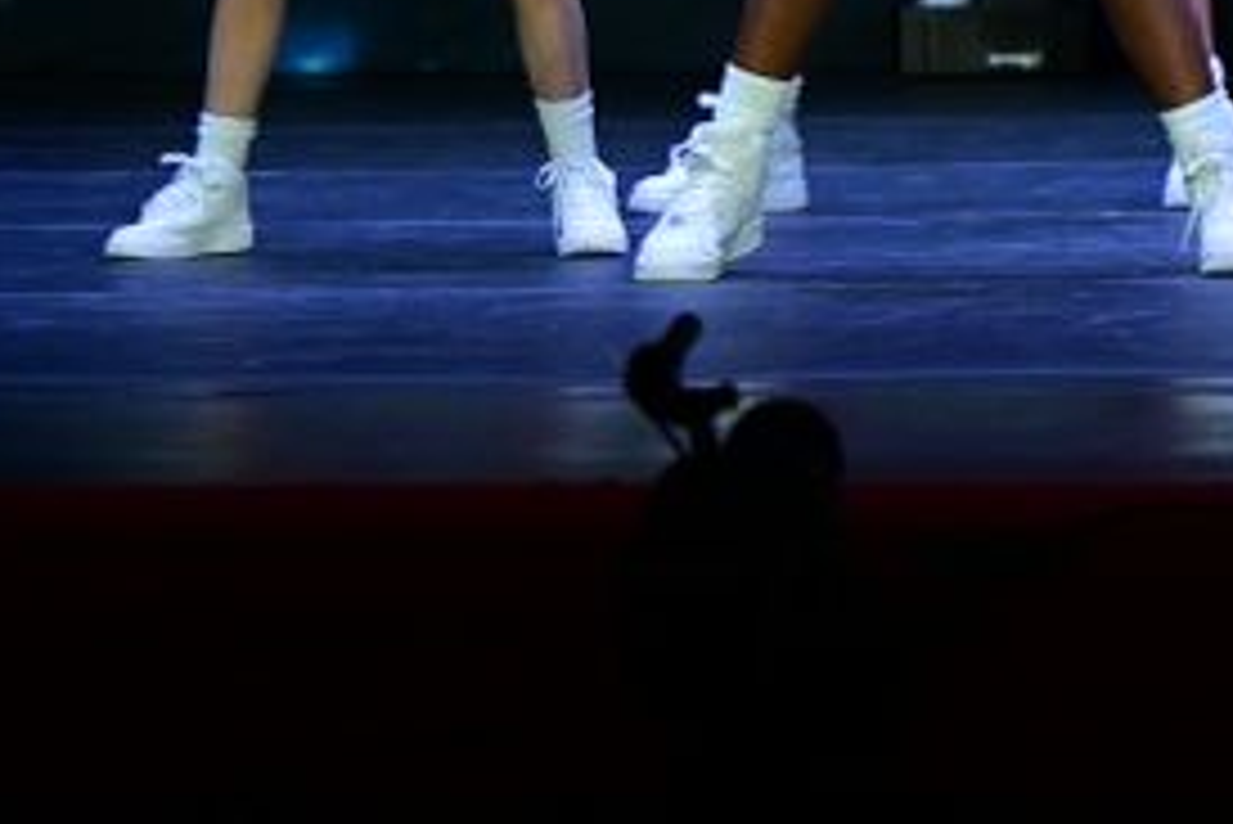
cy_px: -696
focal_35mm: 269
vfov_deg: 5.0
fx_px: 9218
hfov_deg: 7.4
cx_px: 2178
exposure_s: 1/1000
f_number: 3.2
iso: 3200
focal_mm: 72
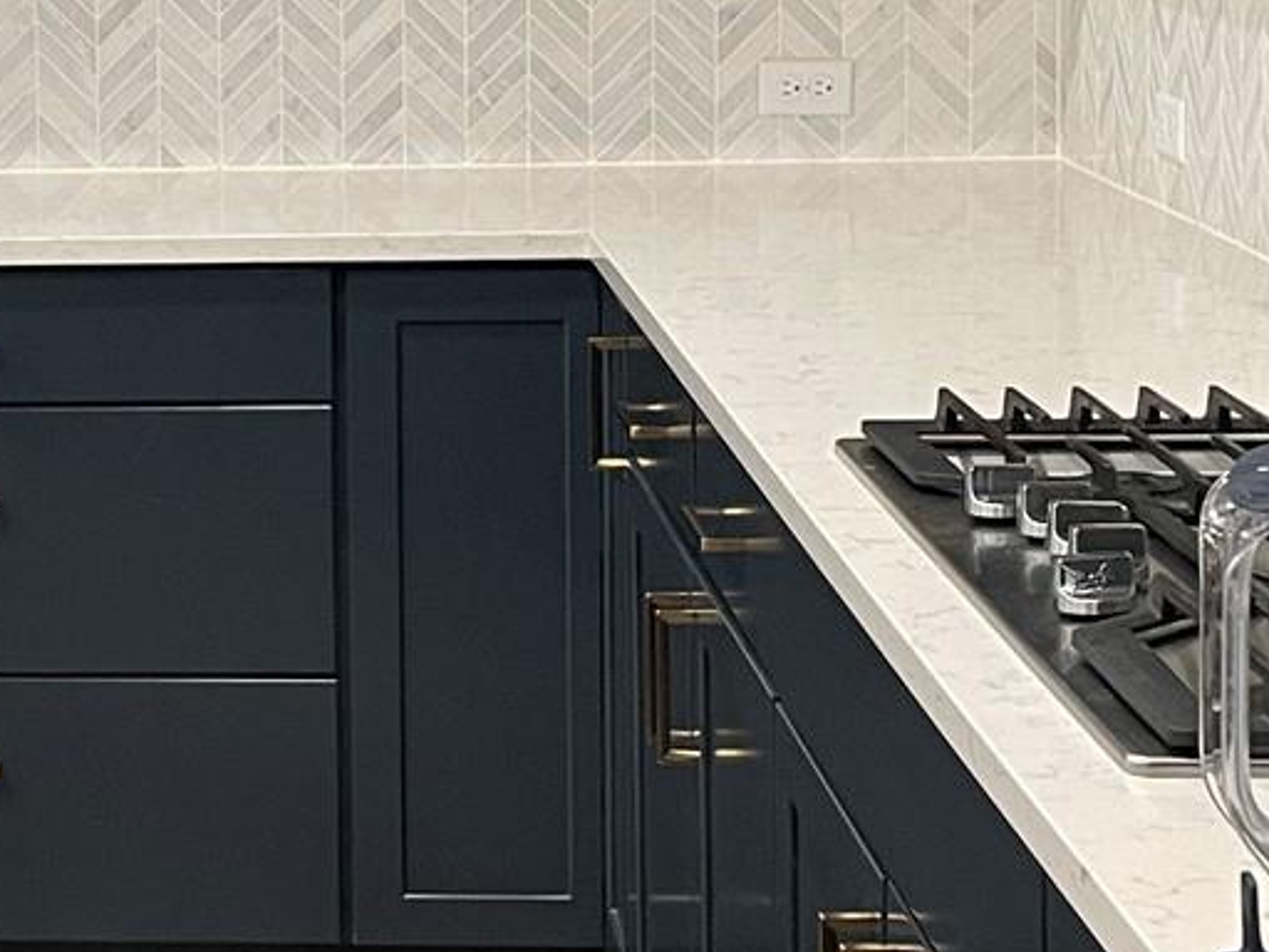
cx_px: -77
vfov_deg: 14.1
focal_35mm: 104
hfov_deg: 18.3
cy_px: 154
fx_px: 3813
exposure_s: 1/60
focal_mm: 4.2
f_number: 1.6
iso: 125
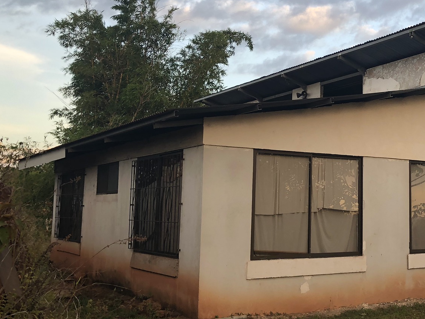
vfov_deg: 28.5
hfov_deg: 36.0
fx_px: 626
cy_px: 140
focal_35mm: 51
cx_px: 350
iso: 20
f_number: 1.8
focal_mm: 3.99
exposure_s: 1/206
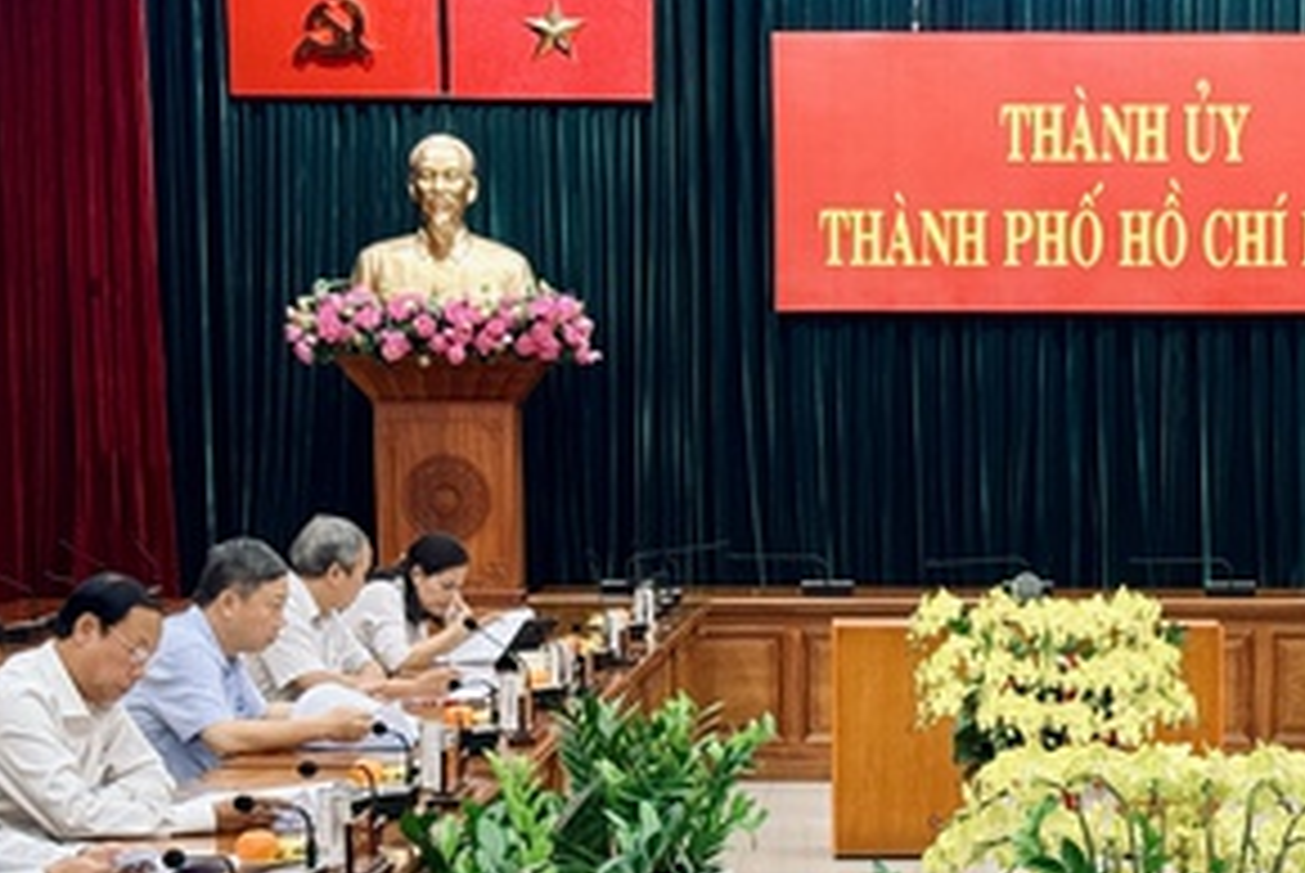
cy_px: 770
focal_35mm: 110
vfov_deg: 12.4
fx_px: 3991
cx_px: 1058
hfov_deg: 18.4
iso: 160
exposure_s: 1/100
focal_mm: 6.76
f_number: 1.78
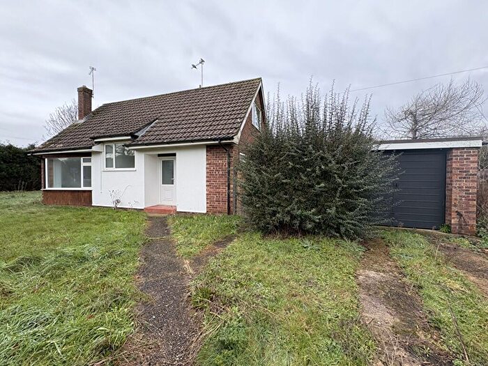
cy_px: 183
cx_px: 244
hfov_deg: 102.1
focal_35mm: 14
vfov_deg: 85.7
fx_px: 197
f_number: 2.2
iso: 50
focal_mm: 2.22
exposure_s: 1/321
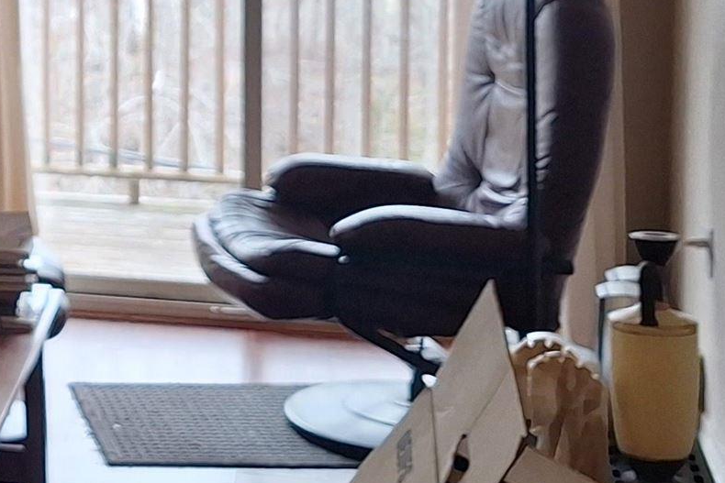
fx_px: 1873
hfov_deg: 19.3
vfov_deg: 14.4
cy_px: -47
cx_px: -351
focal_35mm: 93
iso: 50
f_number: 1.8
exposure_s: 1/120
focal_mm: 5.54
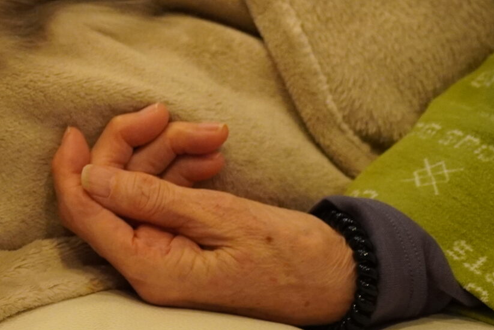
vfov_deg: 11.9
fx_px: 1537
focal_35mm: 112
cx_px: -269
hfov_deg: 16.5
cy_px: -93
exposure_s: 1/160
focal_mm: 24
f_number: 3.2
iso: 1600
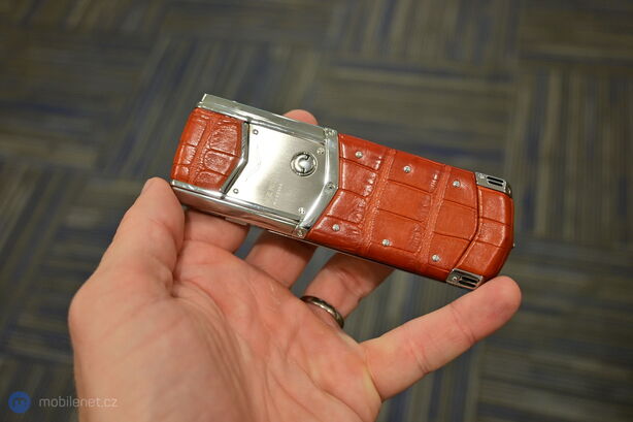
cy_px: 211
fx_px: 686
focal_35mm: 39
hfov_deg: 49.6
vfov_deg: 34.2
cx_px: 316
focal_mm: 26
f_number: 4.5
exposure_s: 1/80
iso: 400
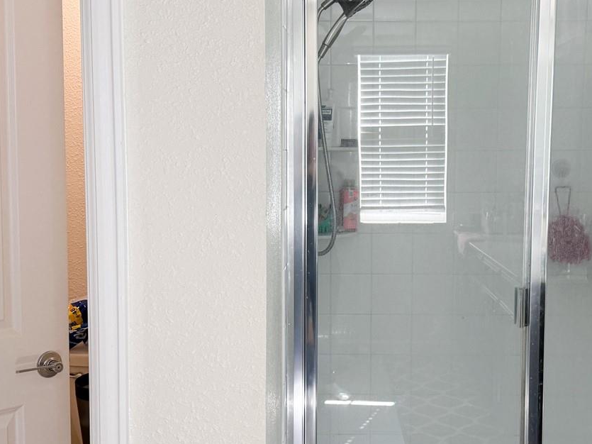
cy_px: 231
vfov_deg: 31.5
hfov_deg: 40.8
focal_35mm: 46
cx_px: 389
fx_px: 787
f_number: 1.78
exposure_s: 1/60
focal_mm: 6.76
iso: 200
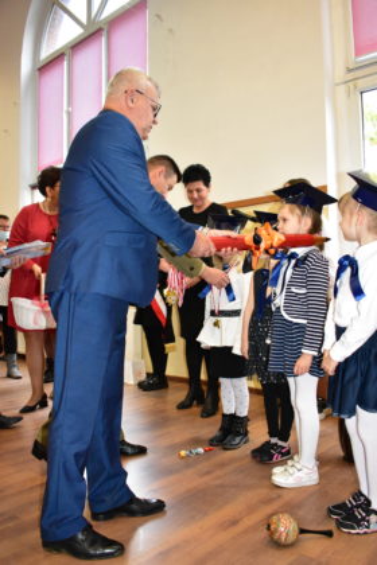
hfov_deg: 43.6
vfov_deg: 61.9
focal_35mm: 30
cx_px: 188
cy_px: 282
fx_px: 471
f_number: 4
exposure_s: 1/200
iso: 6400
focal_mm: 20
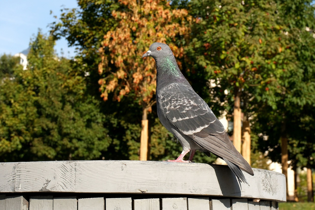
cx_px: 158
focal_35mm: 41
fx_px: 359
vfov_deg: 32.6
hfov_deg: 47.4
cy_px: 105
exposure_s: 1/350
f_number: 8
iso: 250
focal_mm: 27
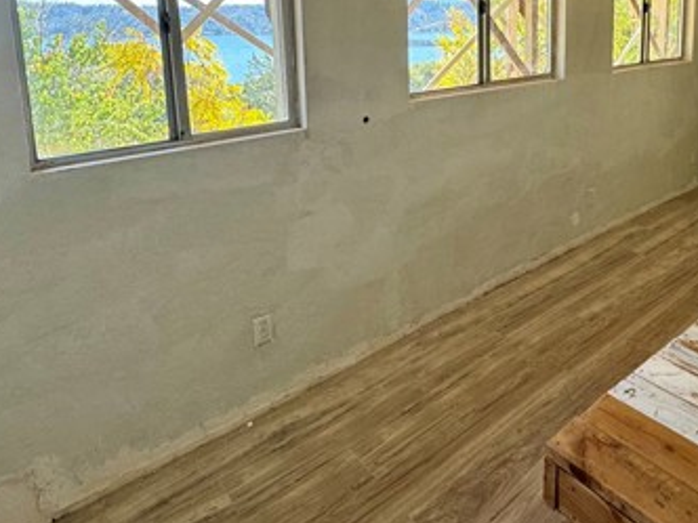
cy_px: 99
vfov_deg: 48.2
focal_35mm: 27
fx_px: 544
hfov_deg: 63.4
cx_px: 475
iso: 50
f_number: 2.2
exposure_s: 1/99
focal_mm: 2.22
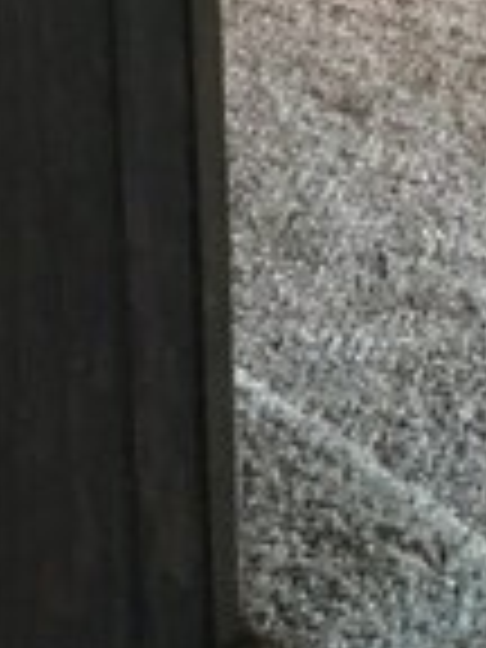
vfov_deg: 11.6
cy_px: -590
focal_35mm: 155
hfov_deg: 9.4
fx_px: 2902
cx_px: 684
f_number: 2.2
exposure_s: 1/15
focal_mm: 4.15
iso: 400
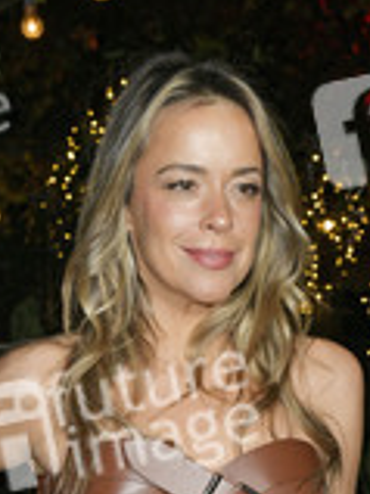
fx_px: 1655
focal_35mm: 116
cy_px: 581
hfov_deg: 12.8
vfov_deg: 16.3
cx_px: 190
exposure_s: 1/250
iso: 1600
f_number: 10
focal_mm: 48
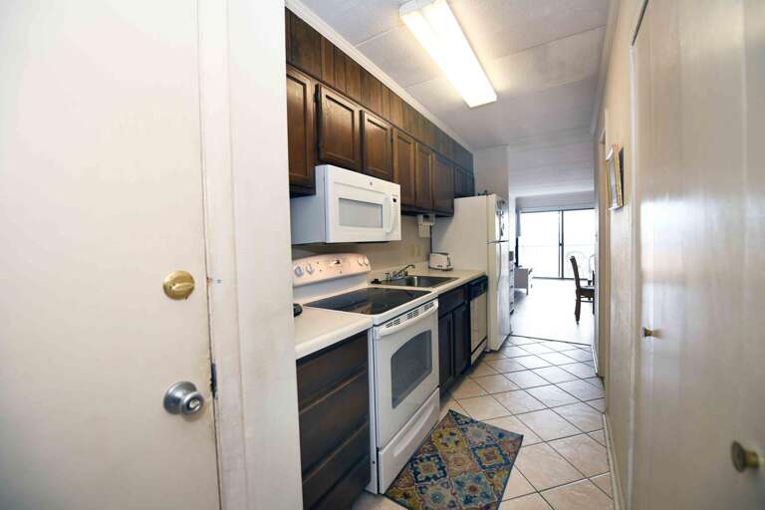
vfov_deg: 81.2
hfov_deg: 104.3
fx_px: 297
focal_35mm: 14
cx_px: 382
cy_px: 255
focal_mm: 14
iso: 500
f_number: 3.5
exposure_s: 1/250
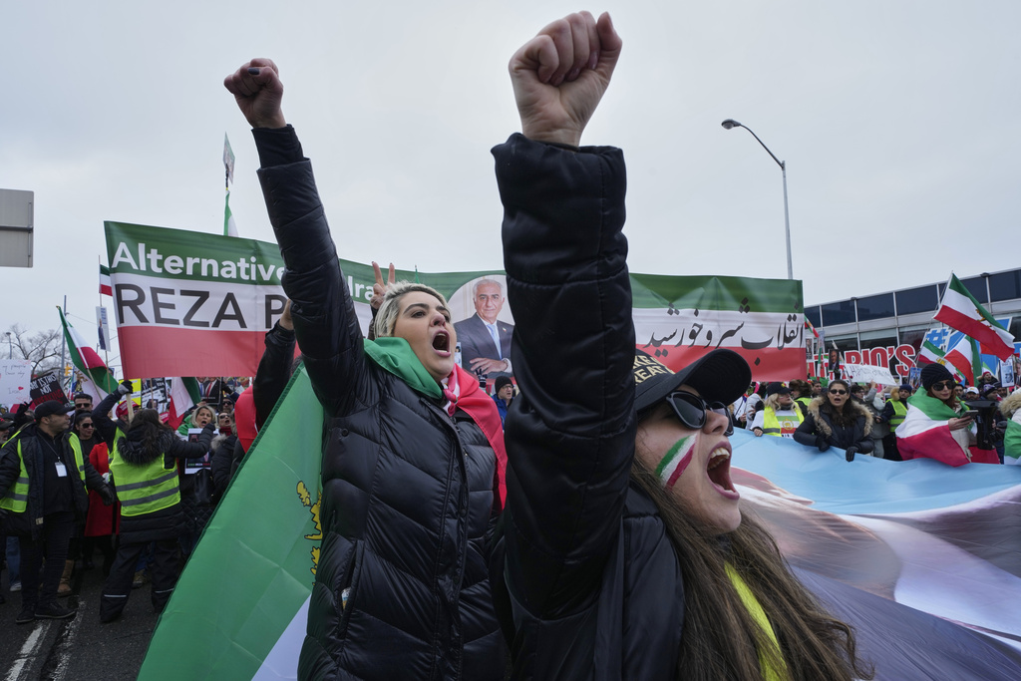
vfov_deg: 53.1
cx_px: 510
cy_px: 340
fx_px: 681
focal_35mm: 24
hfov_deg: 73.7
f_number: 10
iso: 400
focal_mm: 24
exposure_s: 1/250
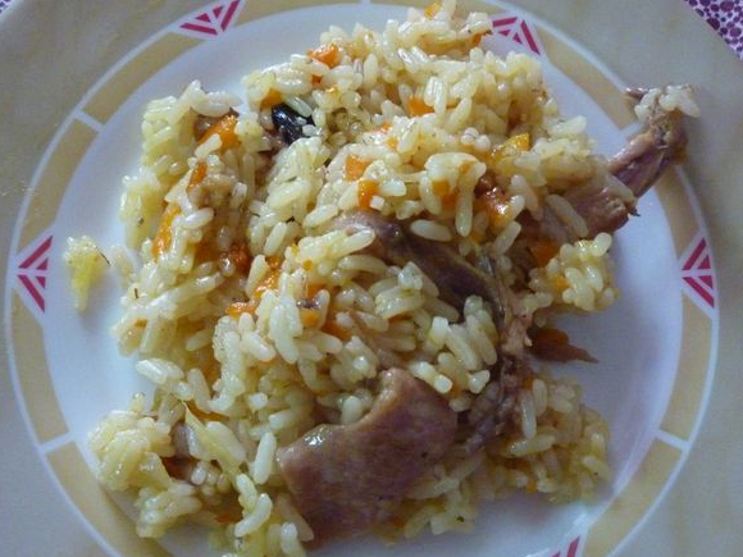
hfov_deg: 50.1
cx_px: 359
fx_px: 794
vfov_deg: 38.7
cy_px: 293
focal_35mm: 37
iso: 800
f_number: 2.8
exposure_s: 1/40
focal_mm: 5.5
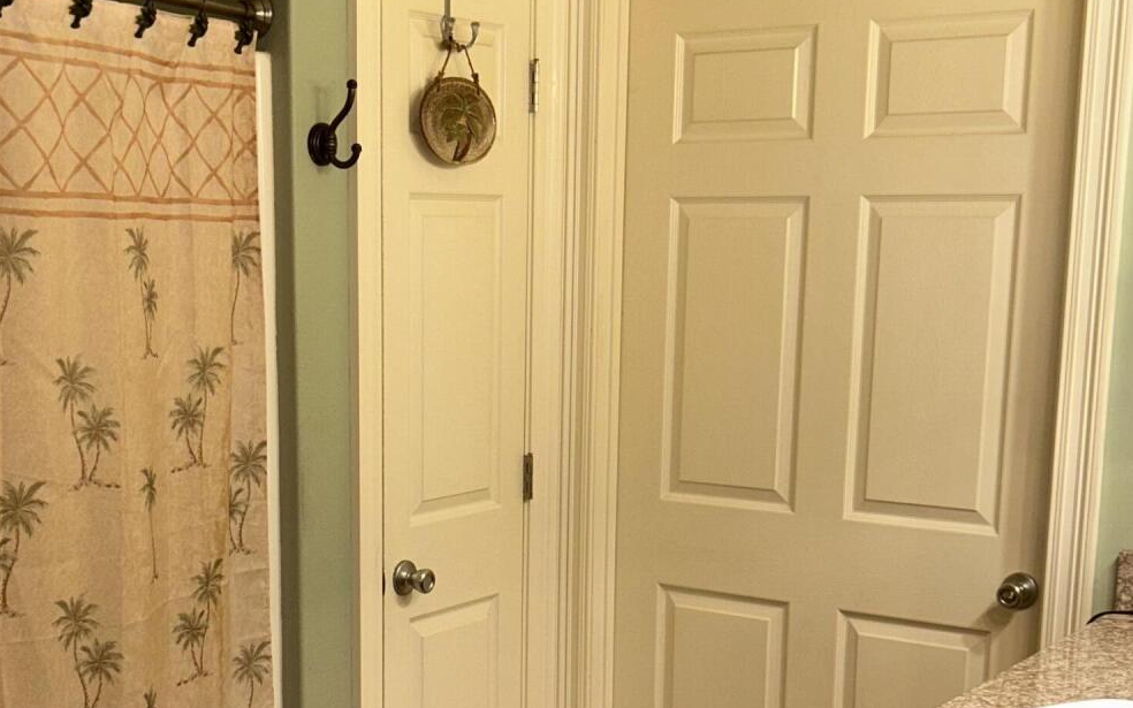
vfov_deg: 22.9
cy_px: 549
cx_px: 435
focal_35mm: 56
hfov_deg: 36.1
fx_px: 1729
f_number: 1.5
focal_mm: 5.7
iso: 40
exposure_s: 1/30
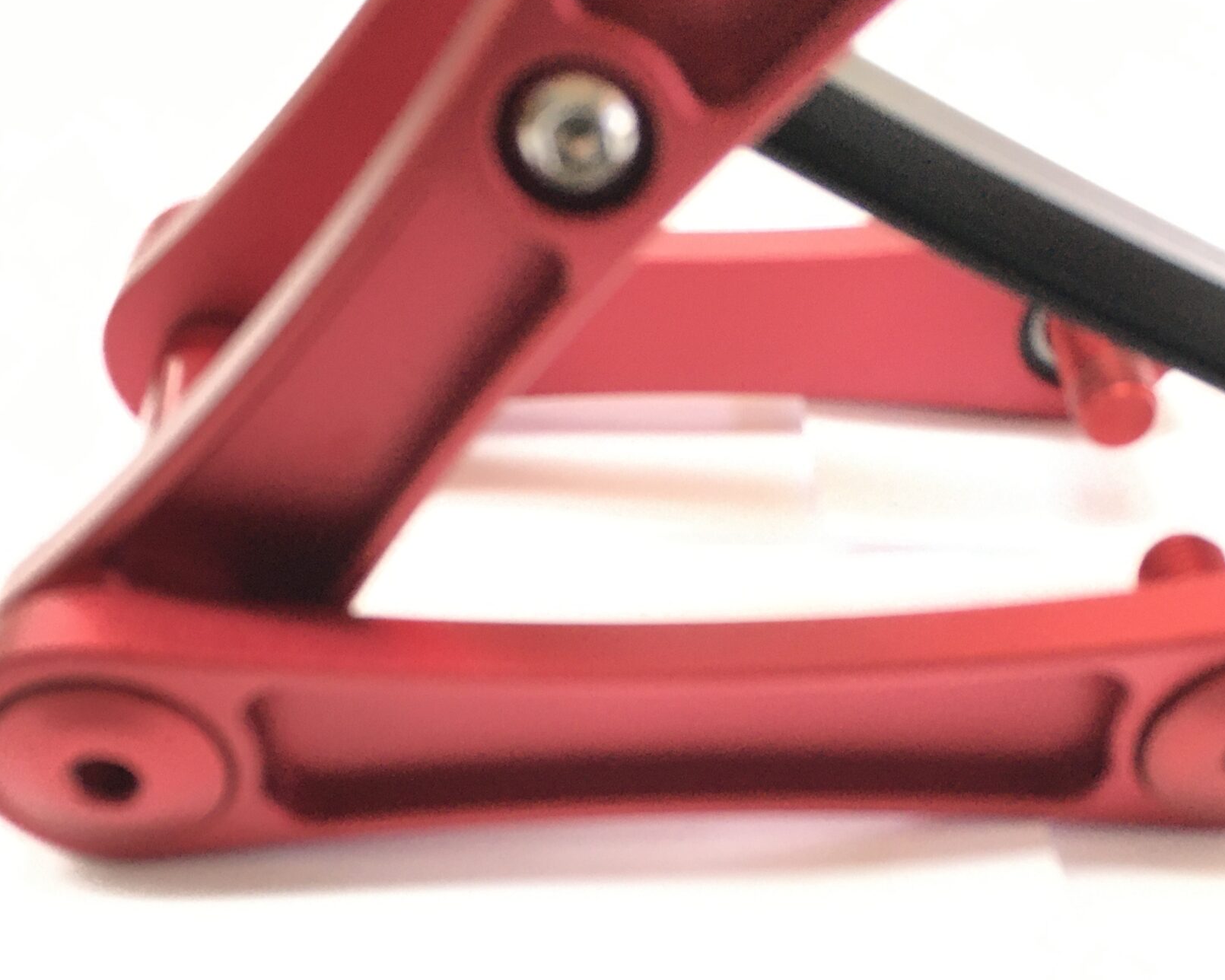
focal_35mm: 45
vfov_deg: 32.9
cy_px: 708
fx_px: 1631
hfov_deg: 40.9
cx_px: 754
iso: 125
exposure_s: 1/33
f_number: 2.2
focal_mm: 4.15
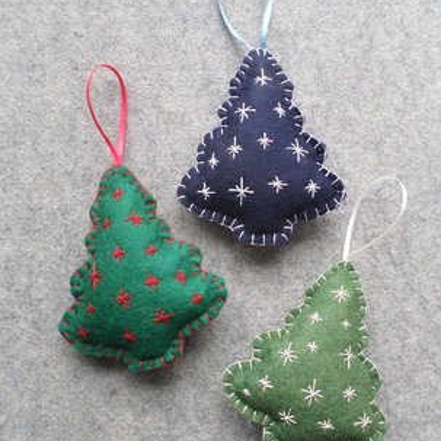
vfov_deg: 48.4
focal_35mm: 34
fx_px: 490
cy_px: 228
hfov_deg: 48.4
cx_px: 243
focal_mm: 4.5
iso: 80
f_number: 2.5
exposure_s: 1/45
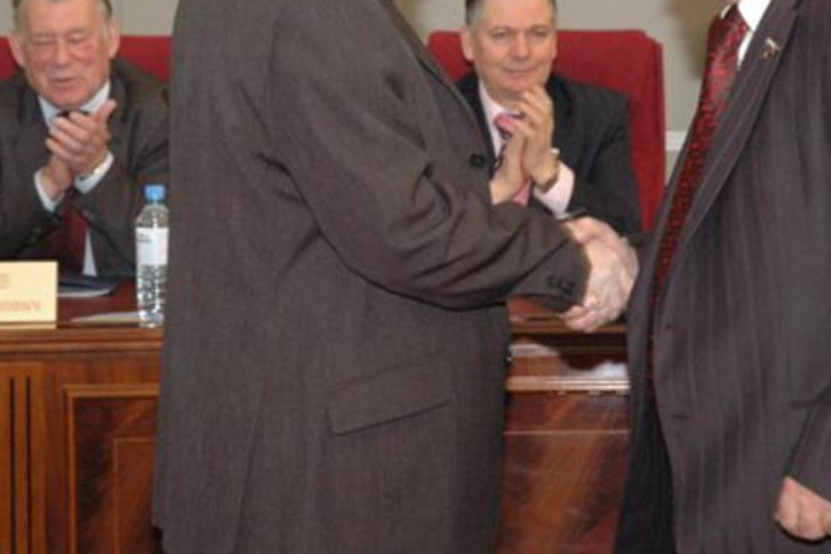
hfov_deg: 15.0
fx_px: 3161
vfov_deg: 10.0
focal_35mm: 137
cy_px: 70
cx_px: 482
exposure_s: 1/60
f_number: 5
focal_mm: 52
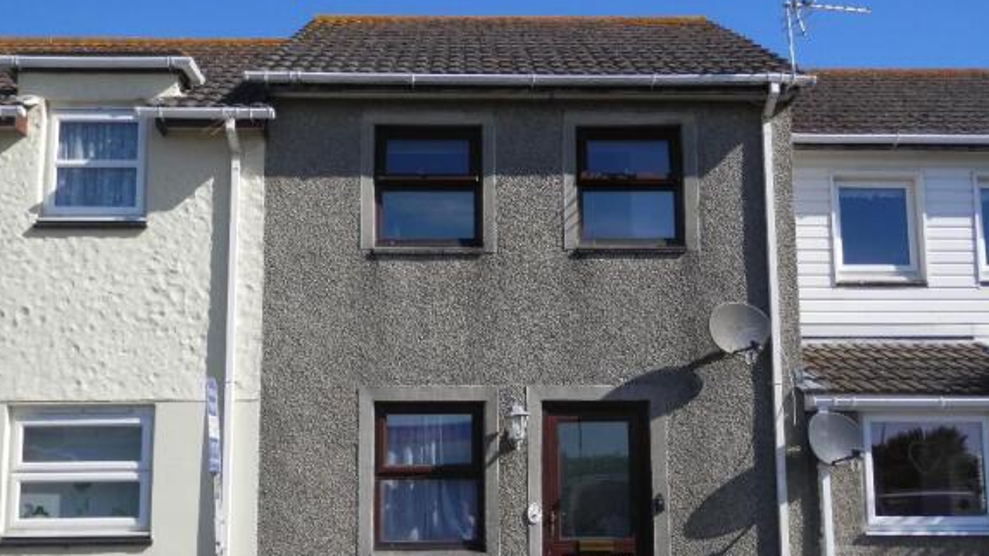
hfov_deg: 49.4
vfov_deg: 28.9
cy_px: 351
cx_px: 491
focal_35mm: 41
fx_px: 1075
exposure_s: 1/800
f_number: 3.6
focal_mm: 6.6
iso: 80
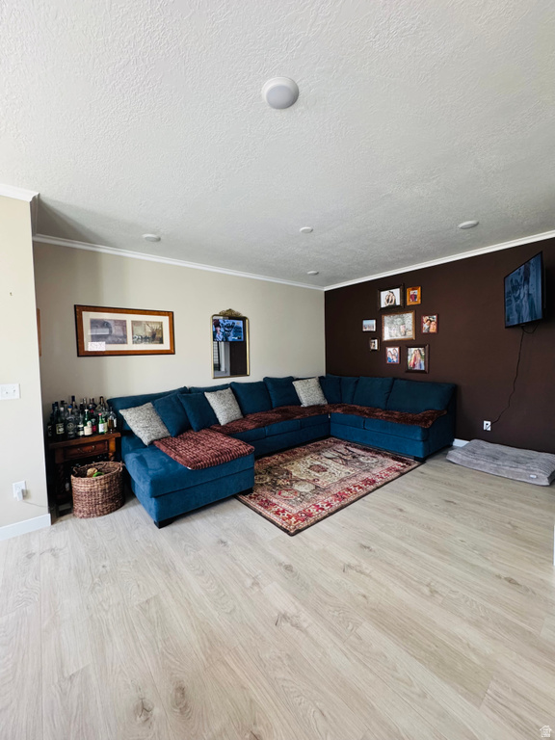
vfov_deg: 102.1
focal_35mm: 14
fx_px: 299
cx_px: 278
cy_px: 370
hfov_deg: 85.7
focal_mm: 2.22
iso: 320
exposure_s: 1/99
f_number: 2.2
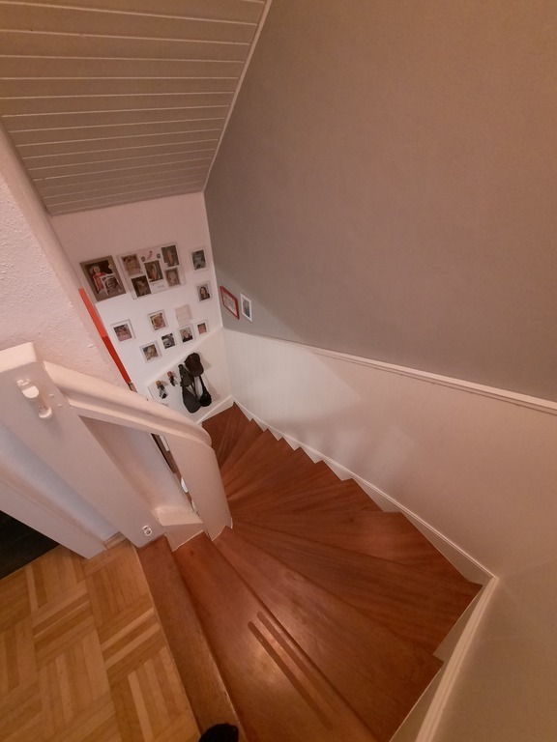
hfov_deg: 89.9
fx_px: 279
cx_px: 278
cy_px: 371
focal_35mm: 13
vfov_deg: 106.2
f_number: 2.2
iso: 800
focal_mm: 1.74
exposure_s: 1/14
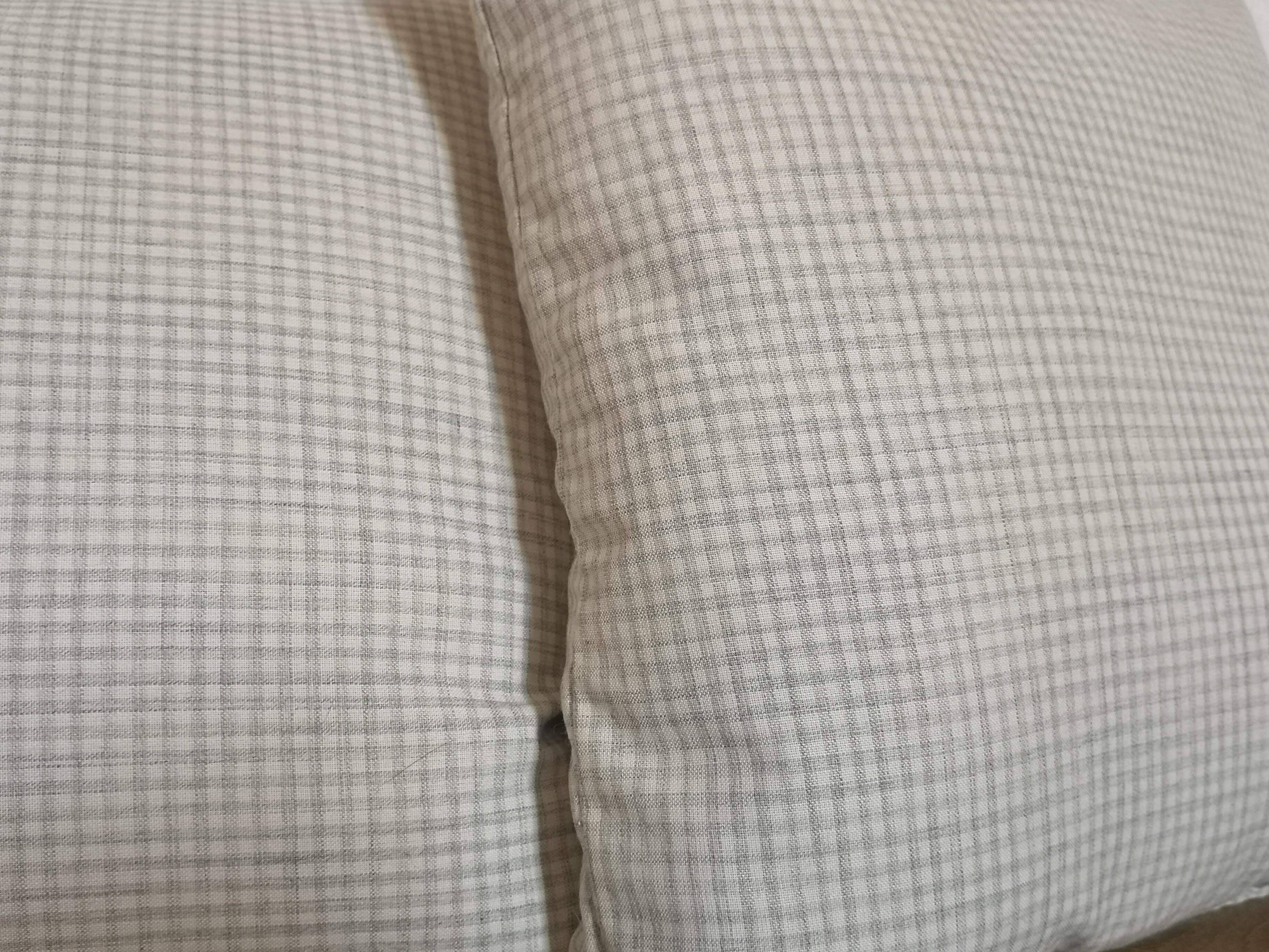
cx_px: 634
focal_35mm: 34
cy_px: 476
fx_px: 1246
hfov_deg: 54.0
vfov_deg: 41.8
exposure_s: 1/60
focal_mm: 5.58
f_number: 1.8
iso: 125
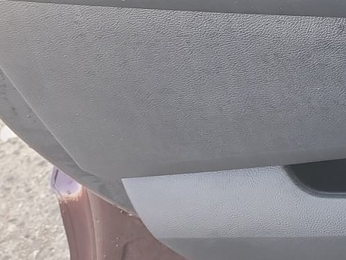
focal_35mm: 84
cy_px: -133
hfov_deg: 20.0
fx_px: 840
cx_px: 525
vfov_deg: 16.1
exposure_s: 1/59
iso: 263
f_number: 1.8
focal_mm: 6.7
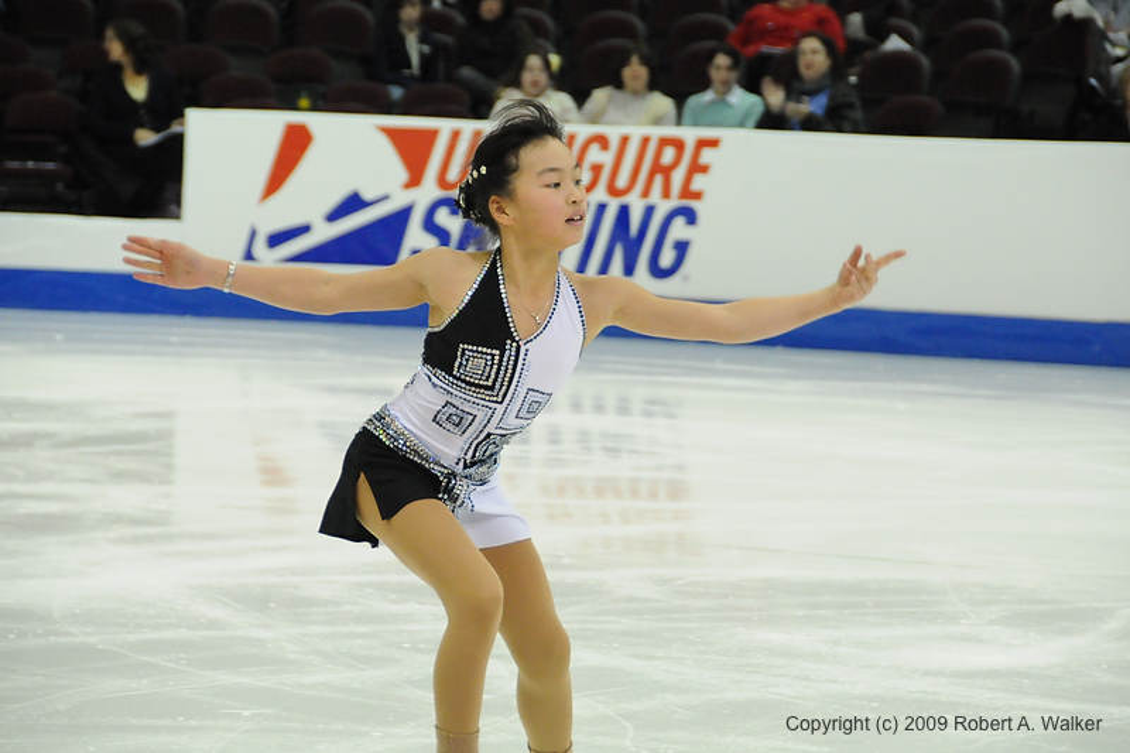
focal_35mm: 195
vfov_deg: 7.0
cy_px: 376
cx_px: 565
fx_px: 6119
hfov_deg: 10.6
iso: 3200
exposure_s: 1/640
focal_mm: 130
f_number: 5.6
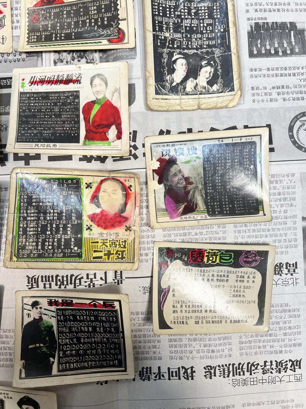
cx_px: 153
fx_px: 306
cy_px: 204
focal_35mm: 26
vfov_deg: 67.3
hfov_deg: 53.1
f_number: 1.5
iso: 125
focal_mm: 5.7
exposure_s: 1/100
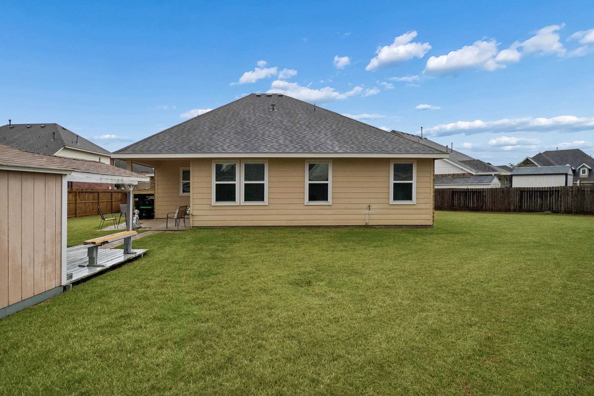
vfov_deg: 67.4
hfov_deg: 90.0
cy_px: 198
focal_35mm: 18
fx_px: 297
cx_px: 297
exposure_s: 1/2000
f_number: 8
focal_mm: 18
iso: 640
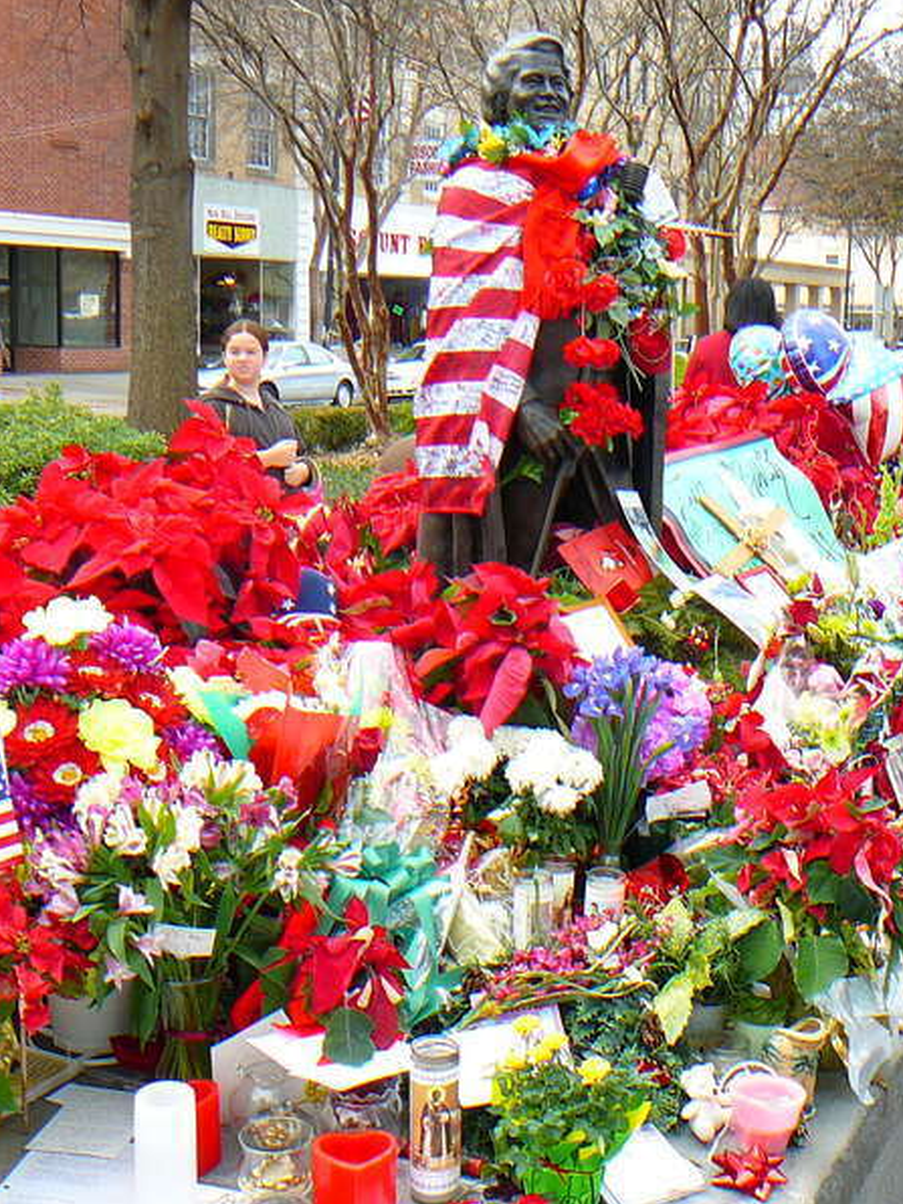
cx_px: 560
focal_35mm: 47
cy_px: 602
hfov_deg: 30.8
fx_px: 1635
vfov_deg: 40.4
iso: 80
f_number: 2.8
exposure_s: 1/125
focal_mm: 5.2
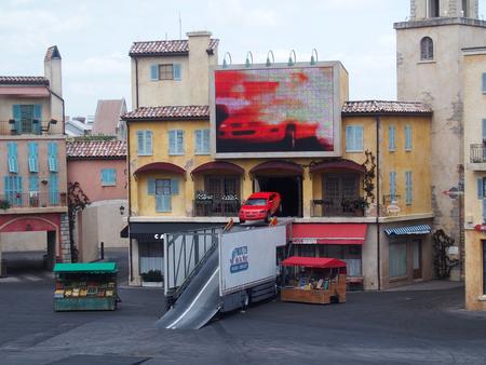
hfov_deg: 25.6
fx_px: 1068
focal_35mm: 76
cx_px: 243
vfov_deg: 19.4
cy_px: 182
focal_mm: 16.1
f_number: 2.8
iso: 100
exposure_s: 1/1000
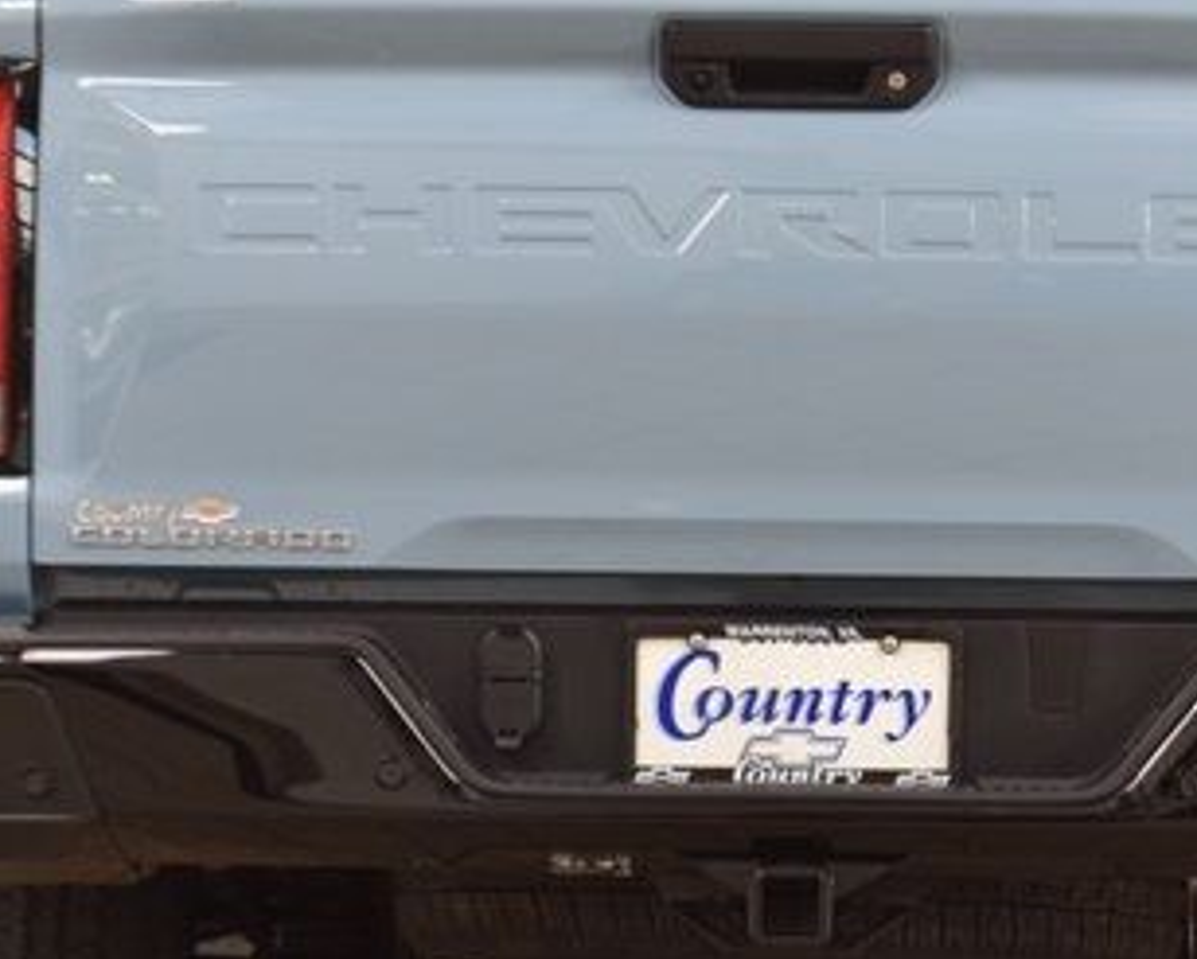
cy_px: 501
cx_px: 807
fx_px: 4786
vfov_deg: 11.4
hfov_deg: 14.2
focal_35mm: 135
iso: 1400
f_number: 7.1
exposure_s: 1/30
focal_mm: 46
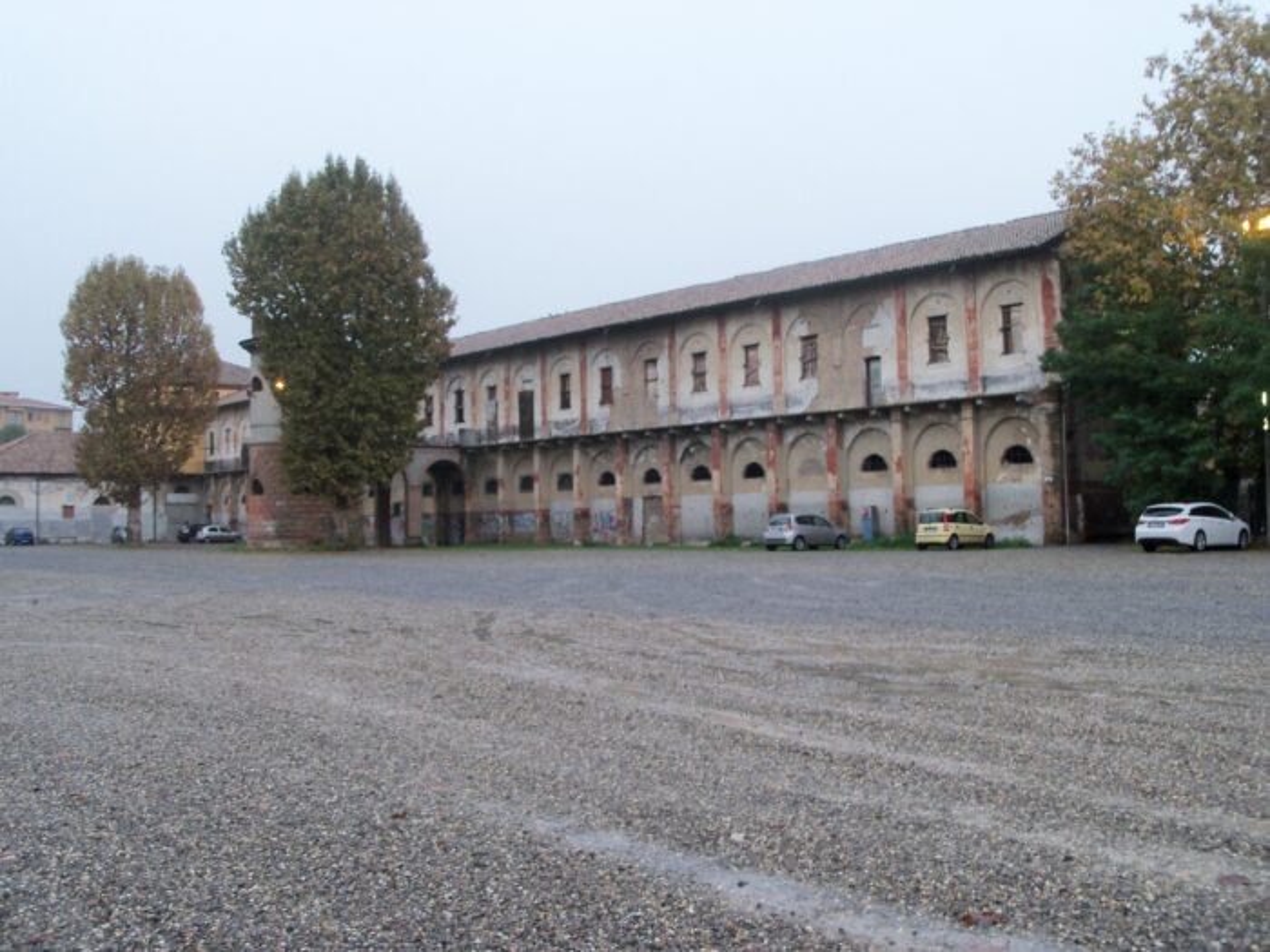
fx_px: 1284
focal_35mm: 35
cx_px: 635
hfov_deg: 52.6
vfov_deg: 40.7
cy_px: 476
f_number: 3
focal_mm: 6.3
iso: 80
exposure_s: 1/30
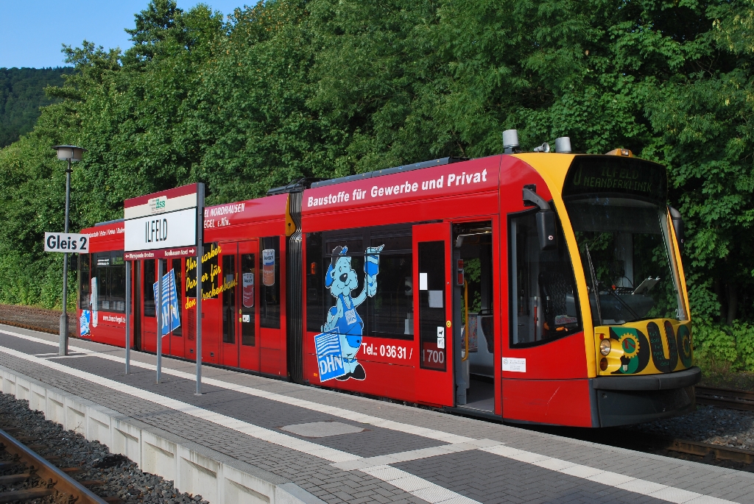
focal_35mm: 39
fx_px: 818
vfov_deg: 34.3
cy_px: 252
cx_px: 377
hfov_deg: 49.5
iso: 100
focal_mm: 26
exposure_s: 1/160
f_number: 6.3
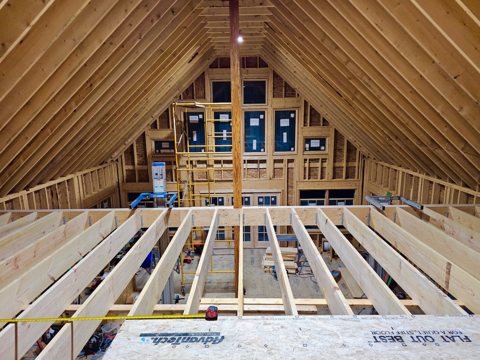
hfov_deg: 73.9
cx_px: 240
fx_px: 319
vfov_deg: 58.9
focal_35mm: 23
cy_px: 180
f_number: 1.7
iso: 200
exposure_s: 1/120
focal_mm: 6.3
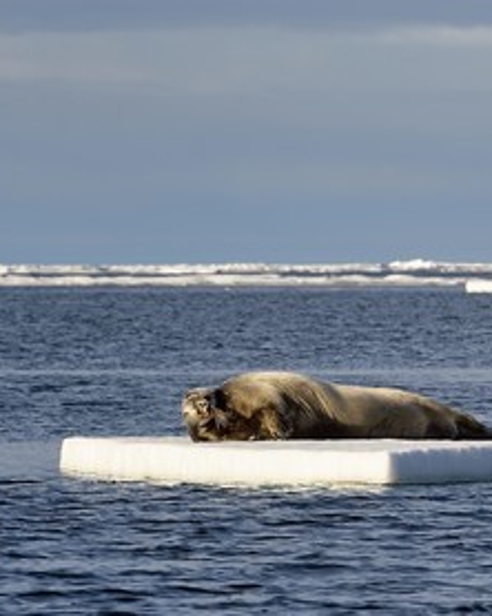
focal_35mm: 284
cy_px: 308
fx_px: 5175
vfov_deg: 6.8
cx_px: 370
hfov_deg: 5.4
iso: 200
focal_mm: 200
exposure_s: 1/640
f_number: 8
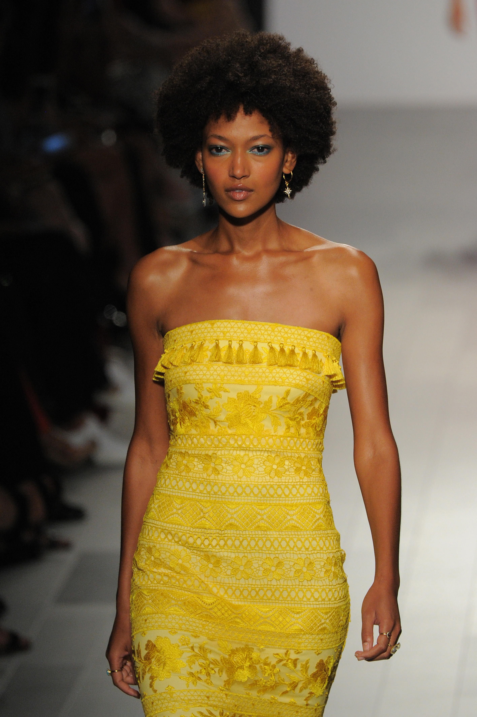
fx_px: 6368
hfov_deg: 4.3
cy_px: 358
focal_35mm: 320
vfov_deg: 6.4
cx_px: 238
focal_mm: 320
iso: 2500
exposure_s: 1/500
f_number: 5.6
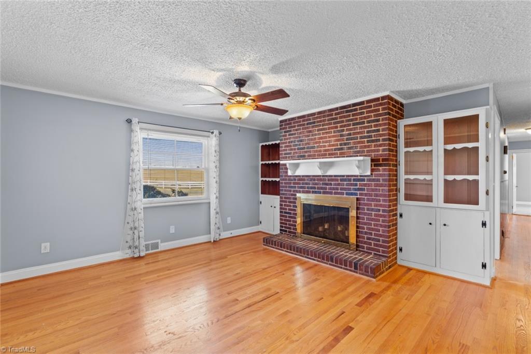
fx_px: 236
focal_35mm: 16
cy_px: 177
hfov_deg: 96.8
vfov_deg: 73.7
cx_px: 266
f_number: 8
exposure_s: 1/1.25
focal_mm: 16
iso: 320
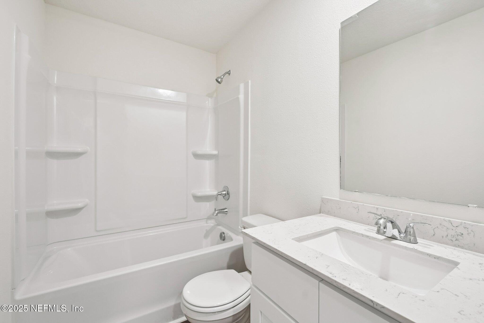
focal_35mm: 15
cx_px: 242
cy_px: 162
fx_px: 202
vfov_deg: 77.3
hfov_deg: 100.4
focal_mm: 10
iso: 400
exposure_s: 1/6
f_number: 8
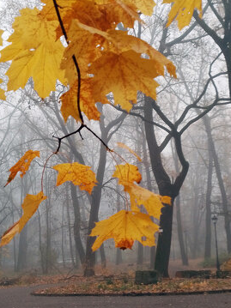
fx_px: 694
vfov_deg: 25.0
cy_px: 172
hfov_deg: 18.9
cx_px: 119
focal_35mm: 78
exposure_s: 1/50
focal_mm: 3.94
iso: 100
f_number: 2.4
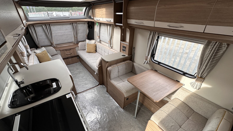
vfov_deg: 66.7
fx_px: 99
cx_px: 111
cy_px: 75
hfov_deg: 99.3
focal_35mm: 16
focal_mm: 2.22
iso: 125
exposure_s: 1/99
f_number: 2.2
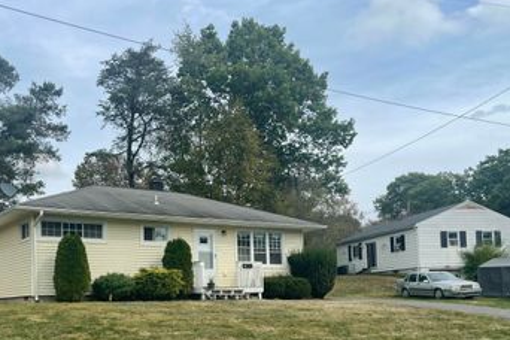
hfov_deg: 49.8
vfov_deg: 34.1
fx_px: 538
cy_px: 266
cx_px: 170
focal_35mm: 38
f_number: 1.6
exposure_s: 1/2786
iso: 32
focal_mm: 5.1
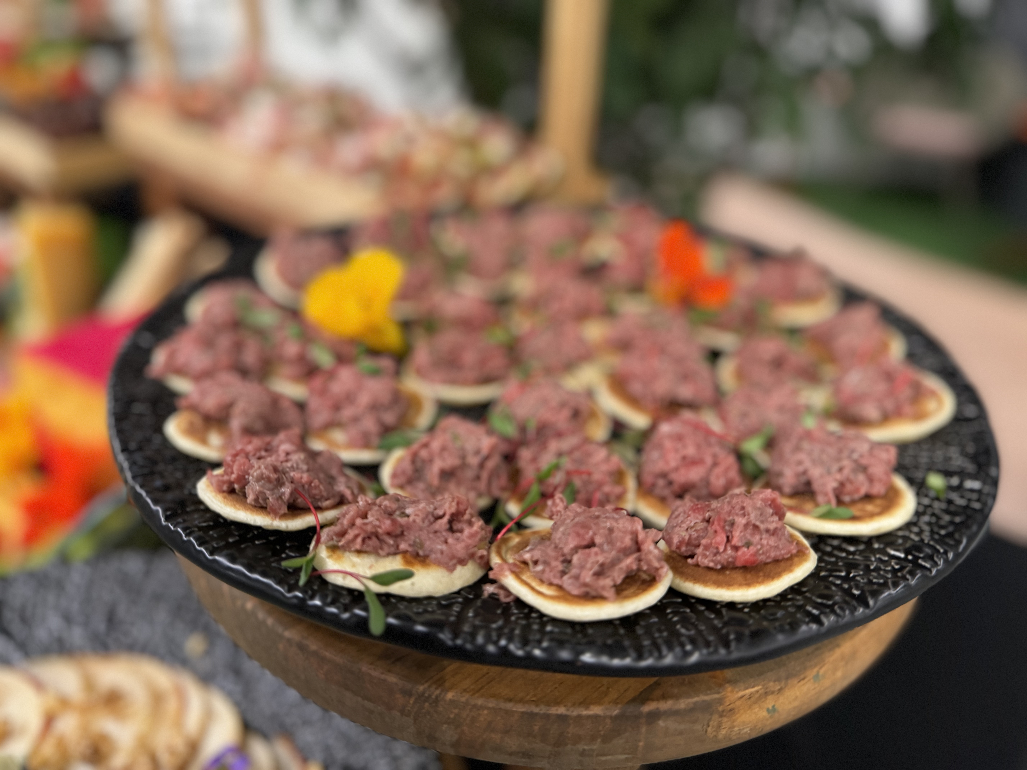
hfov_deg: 71.6
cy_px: 385
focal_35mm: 24
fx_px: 712
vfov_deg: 56.8
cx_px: 514
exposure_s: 1/60
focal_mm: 6.76
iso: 640
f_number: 1.78
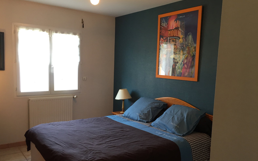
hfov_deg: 61.2
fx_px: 218
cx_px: 128
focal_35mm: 31
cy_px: 90
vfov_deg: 40.5
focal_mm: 4.15
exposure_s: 1/33
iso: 50
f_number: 2.2
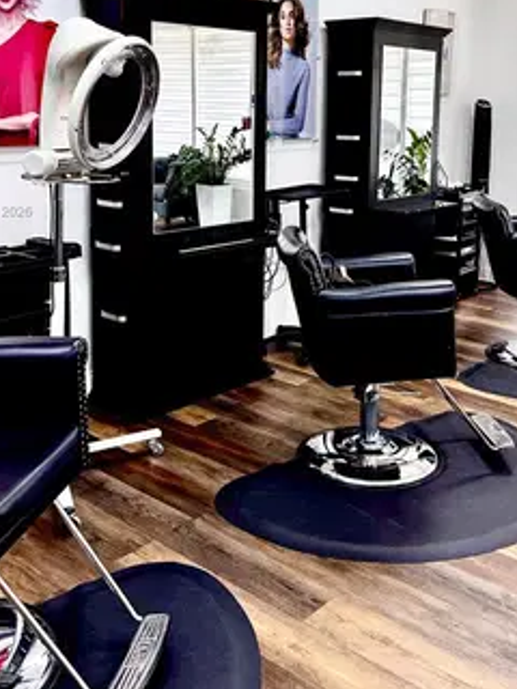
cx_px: 284
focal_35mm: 40
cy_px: 212
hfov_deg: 35.9
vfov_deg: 45.8
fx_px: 797
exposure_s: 1/120
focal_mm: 6.76
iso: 125
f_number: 1.78
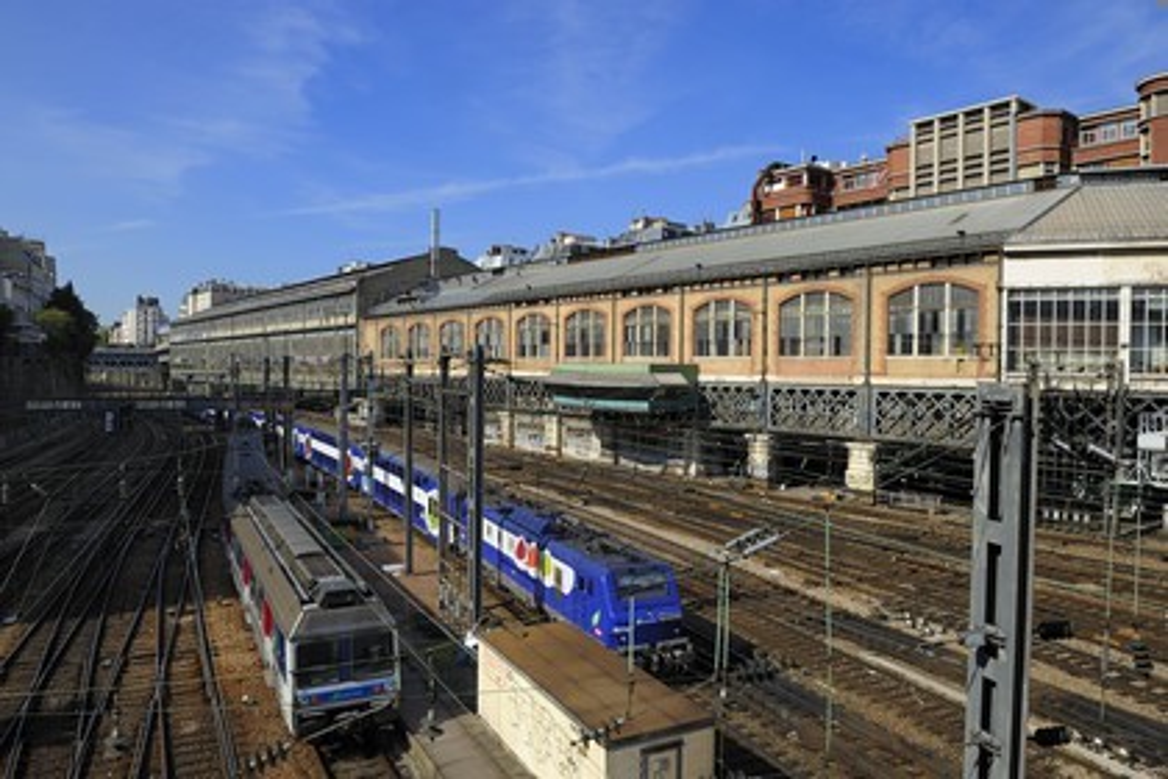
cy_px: 390
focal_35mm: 24
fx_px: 779
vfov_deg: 53.1
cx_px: 584
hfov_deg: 73.7
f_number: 11
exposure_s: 1/200
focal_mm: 24
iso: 200
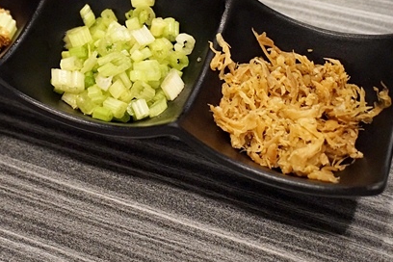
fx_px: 797
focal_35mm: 73
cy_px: 84
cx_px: 121
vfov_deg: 18.6
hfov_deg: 27.5
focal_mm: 32
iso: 3200
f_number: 5
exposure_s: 1/60
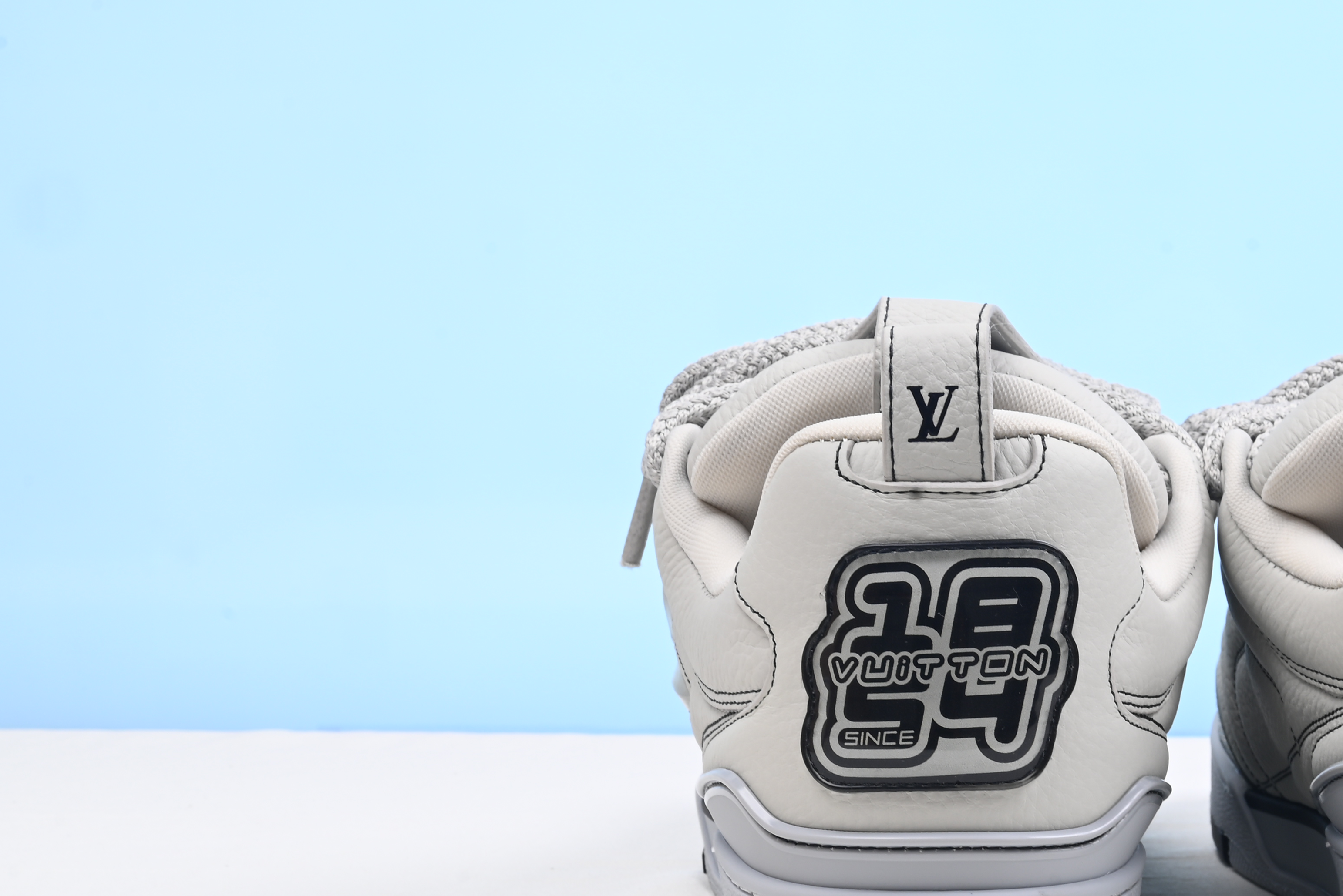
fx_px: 2911
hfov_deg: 25.5
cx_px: 1072
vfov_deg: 17.4
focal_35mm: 78
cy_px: 654
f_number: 16
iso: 100
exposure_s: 1/2
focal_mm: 40
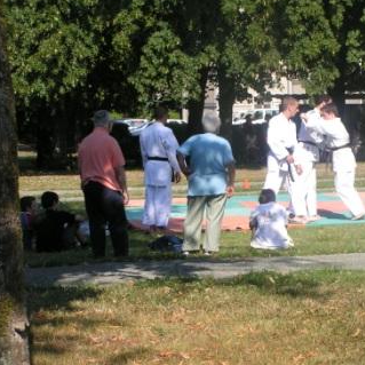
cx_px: 232
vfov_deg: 14.8
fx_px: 1408
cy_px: 174
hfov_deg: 14.8
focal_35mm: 118
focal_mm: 14.5
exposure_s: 1/400
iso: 50
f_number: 6.3
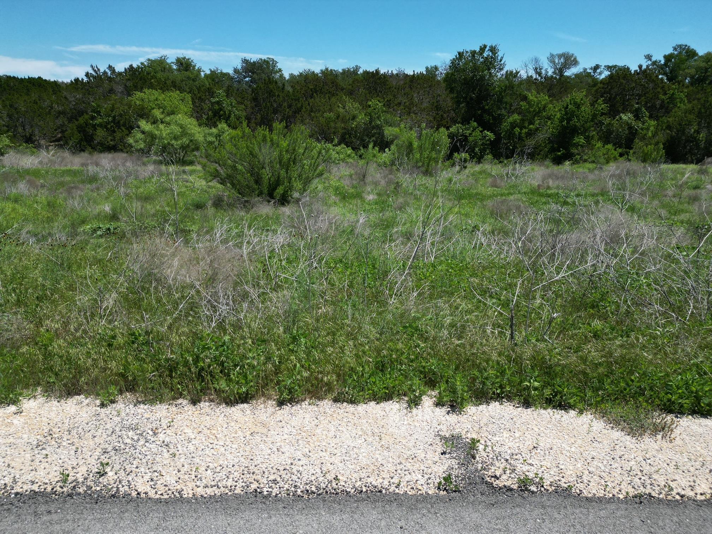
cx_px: 356
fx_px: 494
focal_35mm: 24
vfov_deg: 56.8
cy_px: 267
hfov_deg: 71.6
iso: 140
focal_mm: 6.72
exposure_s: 1/4000
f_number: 1.7
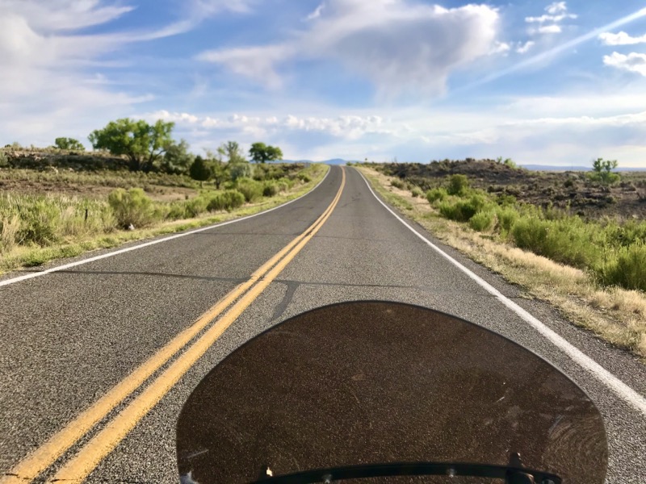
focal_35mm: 28
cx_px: 323
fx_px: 523
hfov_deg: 63.4
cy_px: 242
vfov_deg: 49.7
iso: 20
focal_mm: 3.99
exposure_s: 1/2994
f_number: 1.8
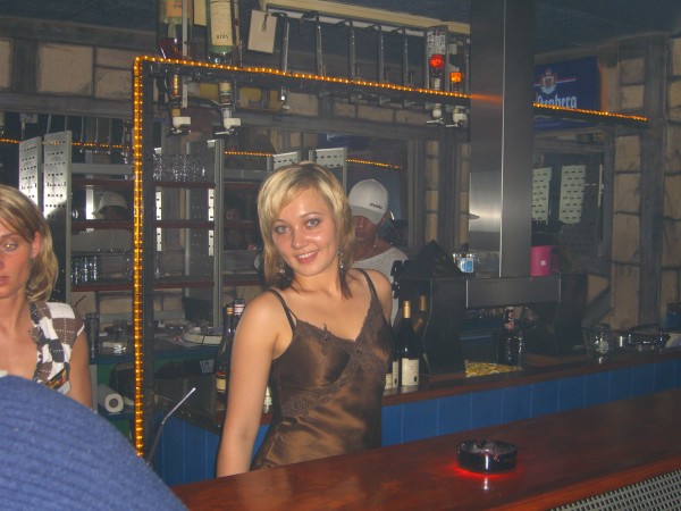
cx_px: 340
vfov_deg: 31.5
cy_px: 256
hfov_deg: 41.2
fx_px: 905
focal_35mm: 46
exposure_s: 1/60
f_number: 3.1
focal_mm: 9.5
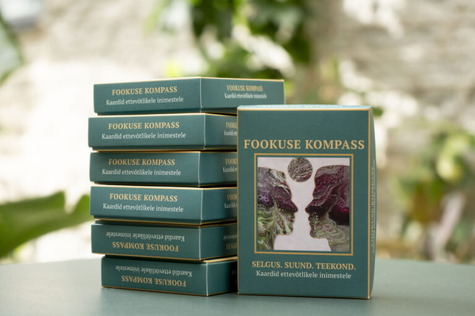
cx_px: 238
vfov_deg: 19.5
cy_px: 158
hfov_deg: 28.8
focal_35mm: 70
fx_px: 924
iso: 320
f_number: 5.6
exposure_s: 1/125
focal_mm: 70
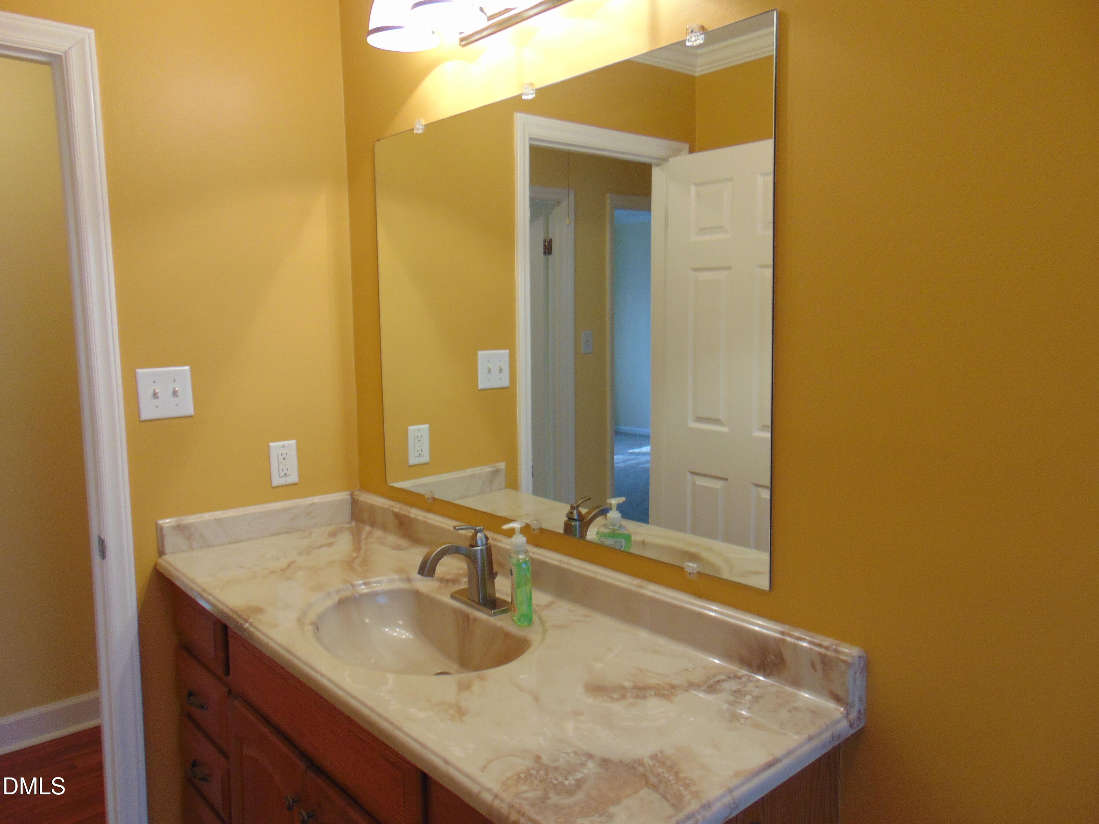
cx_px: 550
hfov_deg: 69.4
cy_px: 412
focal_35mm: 25
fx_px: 794
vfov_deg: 54.9
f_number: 3
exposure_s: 1/30
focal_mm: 4.5
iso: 100
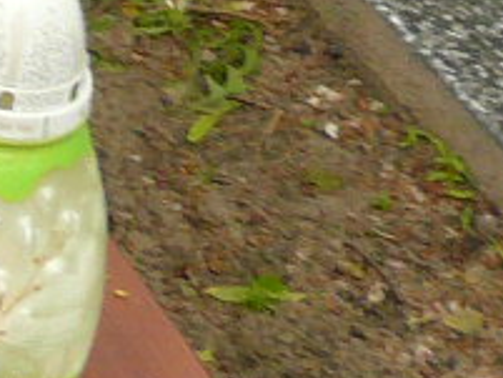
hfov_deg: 8.2
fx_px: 3242
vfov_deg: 6.6
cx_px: -698
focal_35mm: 223
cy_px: -190
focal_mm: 4.6
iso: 100
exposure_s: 1/50
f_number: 2.8
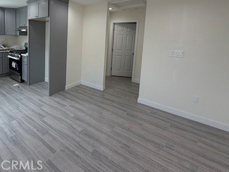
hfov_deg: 78.3
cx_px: 71
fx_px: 132
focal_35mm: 20
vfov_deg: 63.3
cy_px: 50
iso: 80
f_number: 2.2
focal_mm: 2.22
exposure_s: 1/120
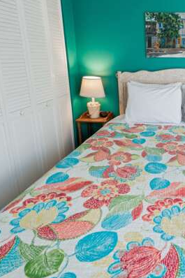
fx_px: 208
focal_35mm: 27
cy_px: 110
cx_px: 176
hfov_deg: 42.7
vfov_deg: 66.7
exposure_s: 1/10
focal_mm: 14
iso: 250
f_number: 9
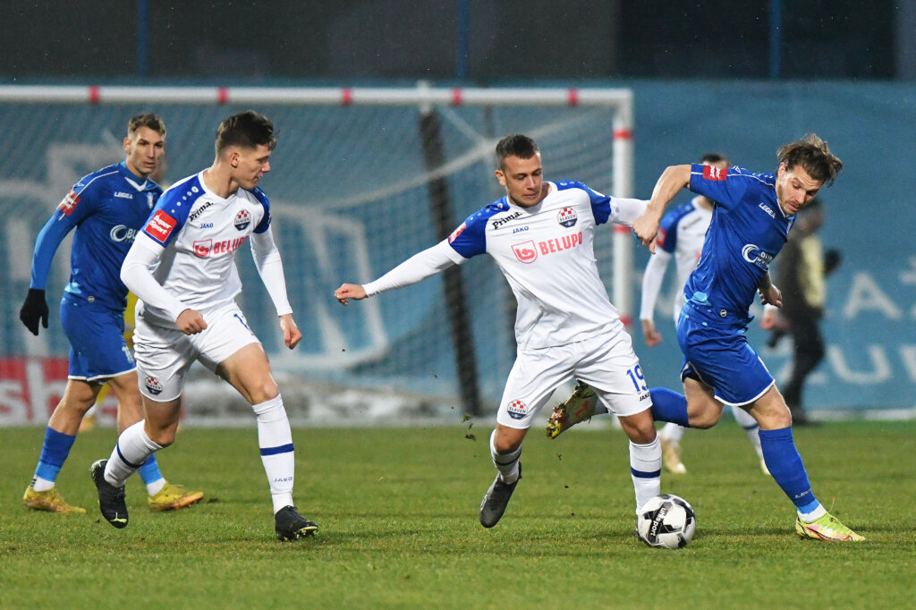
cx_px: 458
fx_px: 7630
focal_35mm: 300
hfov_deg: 6.9
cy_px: 305
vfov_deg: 4.6
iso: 4000
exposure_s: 1/1250
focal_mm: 300
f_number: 3.5
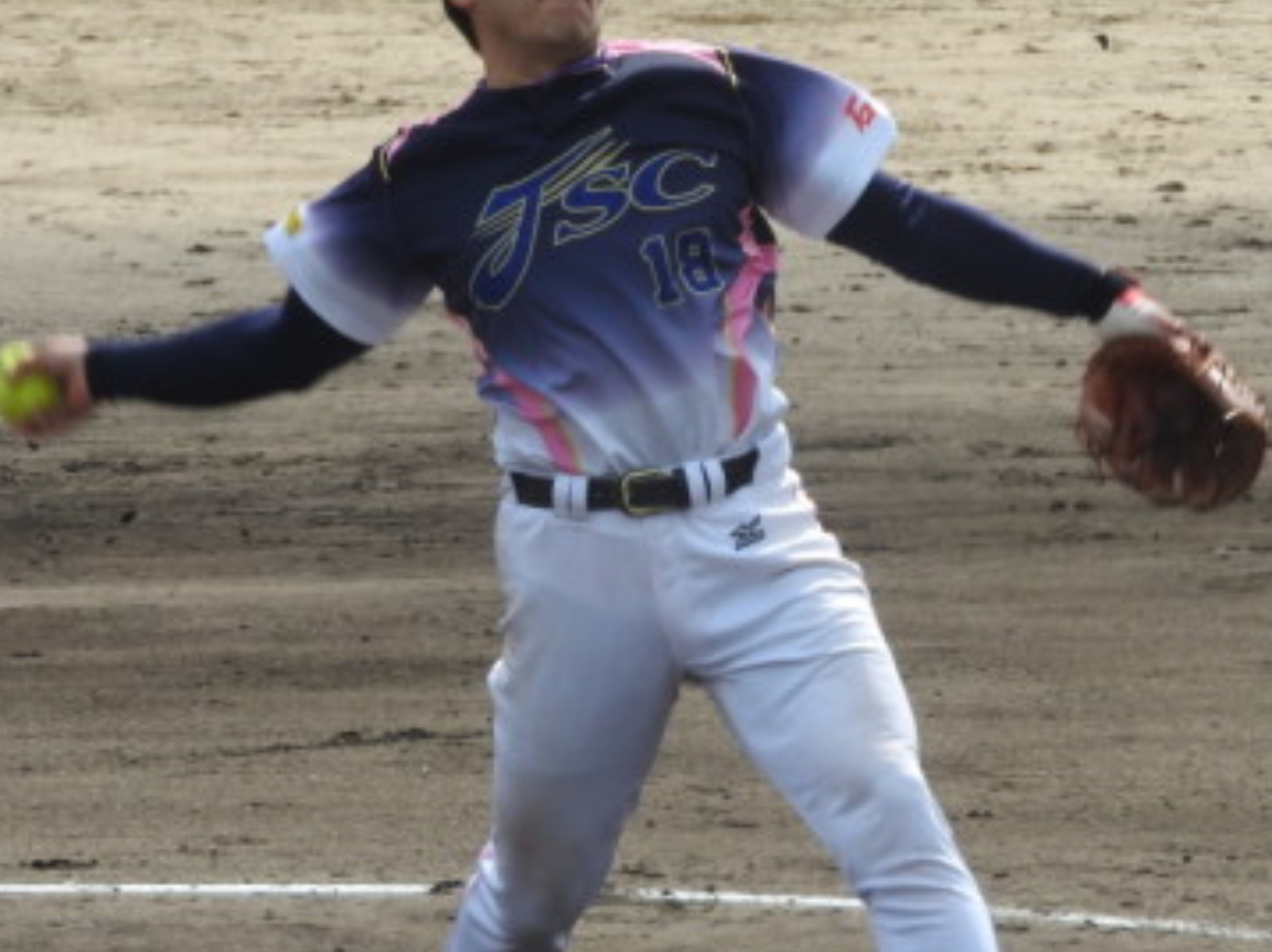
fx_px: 15386
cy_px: 352
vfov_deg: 3.5
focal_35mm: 419
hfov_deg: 4.7
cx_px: 871
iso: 100
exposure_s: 1/500
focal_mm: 44.8
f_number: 5.5
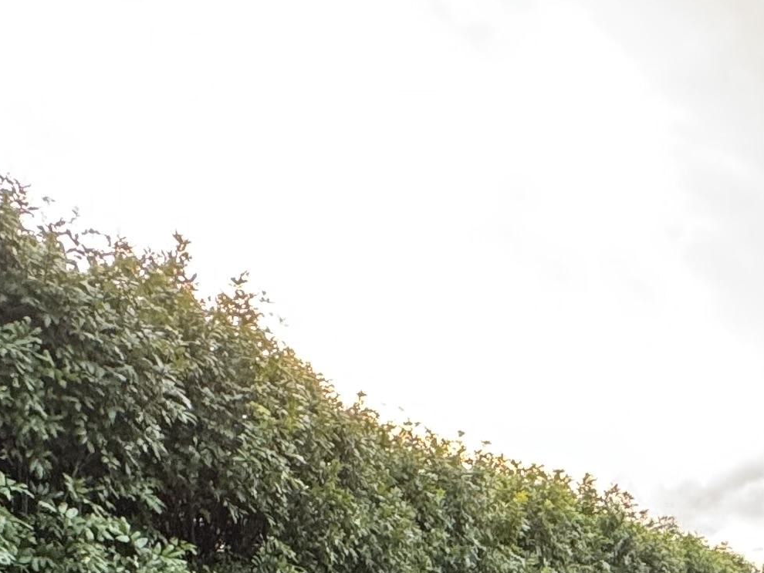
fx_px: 1258
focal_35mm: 57
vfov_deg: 20.7
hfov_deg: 29.7
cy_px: 928
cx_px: 881
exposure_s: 1/99
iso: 250
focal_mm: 2.22
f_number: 2.2
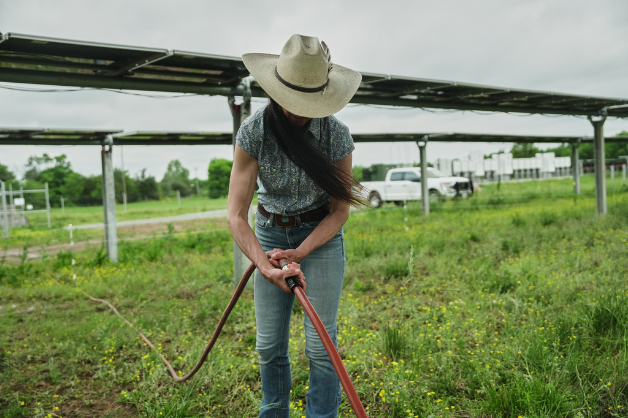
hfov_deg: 54.4
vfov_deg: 37.8
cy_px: 209
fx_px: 610
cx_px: 314
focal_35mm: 35
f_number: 2.8
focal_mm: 35
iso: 800
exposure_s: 1/4000
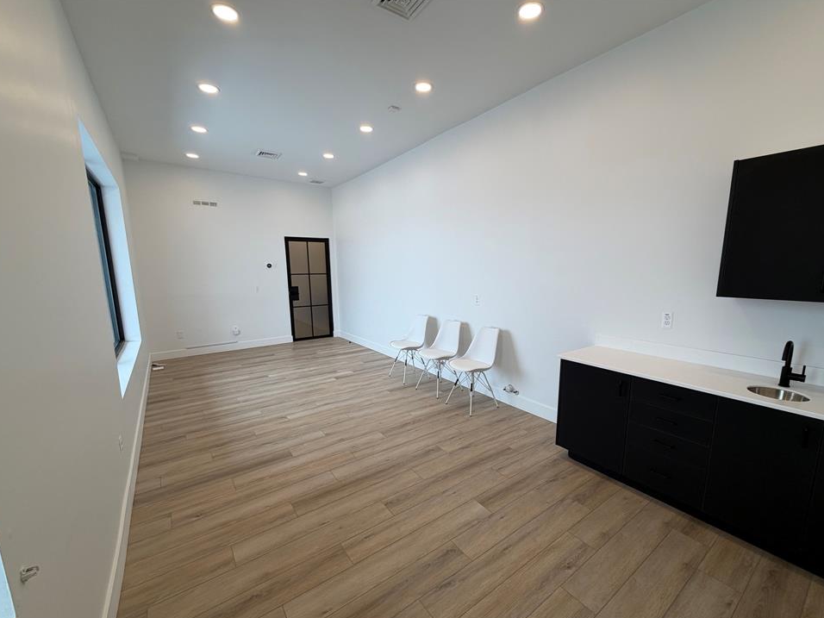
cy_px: 328
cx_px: 429
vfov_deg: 81.7
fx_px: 357
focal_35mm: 15
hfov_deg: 98.1
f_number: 2.2
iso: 64
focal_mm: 2.22
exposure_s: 1/120
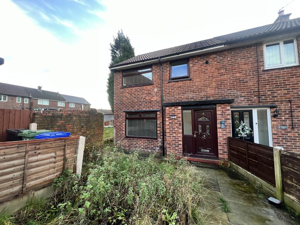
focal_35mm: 13
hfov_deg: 106.2
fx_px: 113
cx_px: 150
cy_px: 112
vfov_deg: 89.9
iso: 50
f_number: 1.8
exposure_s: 1/99
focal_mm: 1.57
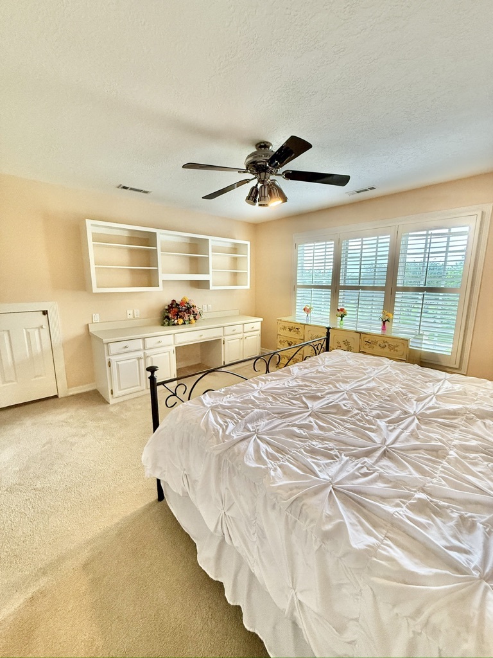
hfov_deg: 85.7
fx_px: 266
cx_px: 246
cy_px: 329
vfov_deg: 102.1
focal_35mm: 14
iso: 320
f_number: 2.2
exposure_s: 1/120
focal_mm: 2.22
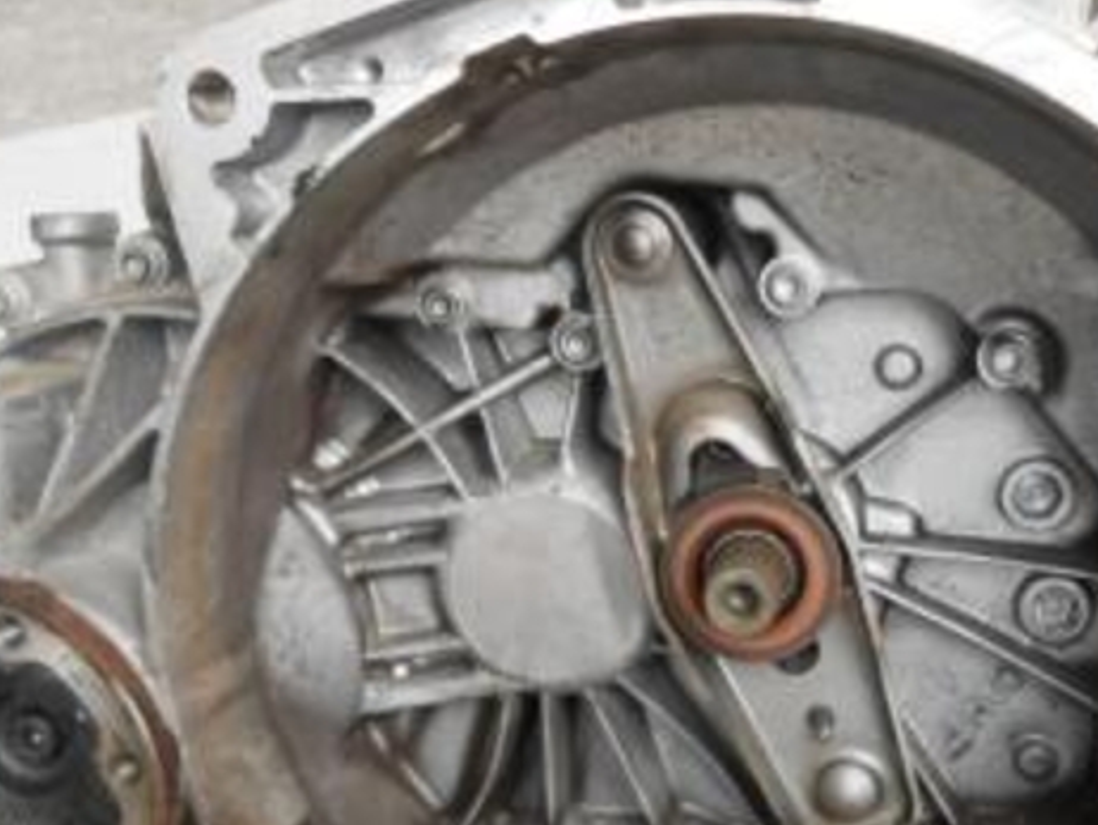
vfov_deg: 32.1
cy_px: 497
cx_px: 684
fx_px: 1428
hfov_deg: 41.8
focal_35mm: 45
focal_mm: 4.6
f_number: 3.5
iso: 80
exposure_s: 1/100
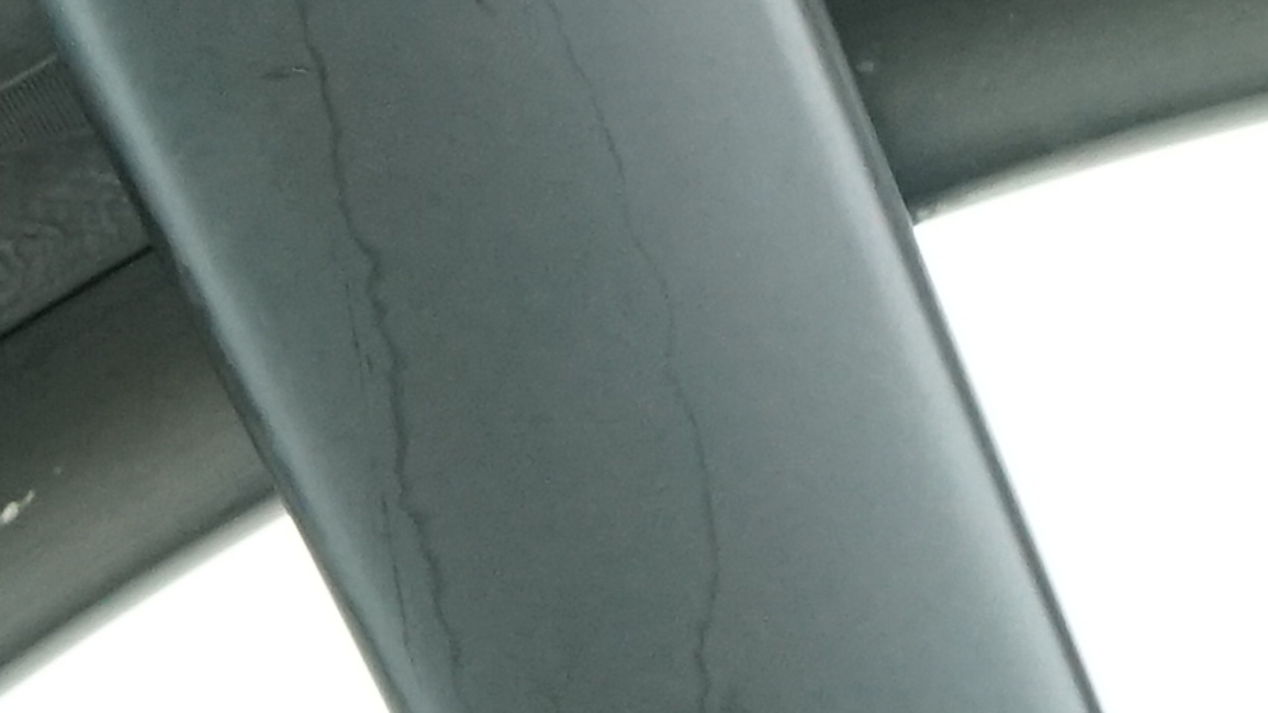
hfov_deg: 8.0
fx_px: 9076
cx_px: 514
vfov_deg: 4.5
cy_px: 341
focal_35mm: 270
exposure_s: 1/200
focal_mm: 36
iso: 2500
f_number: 4
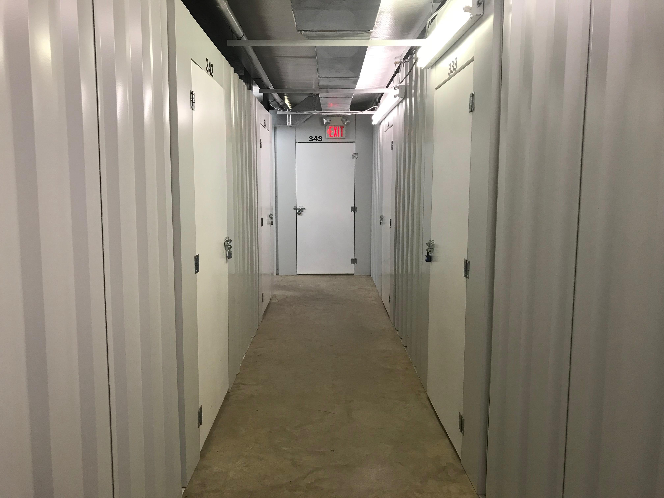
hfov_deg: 63.4
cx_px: 332
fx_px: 537
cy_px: 249
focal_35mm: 28
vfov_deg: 49.7
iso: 25
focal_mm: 3.99
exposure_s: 1/40
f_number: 1.8
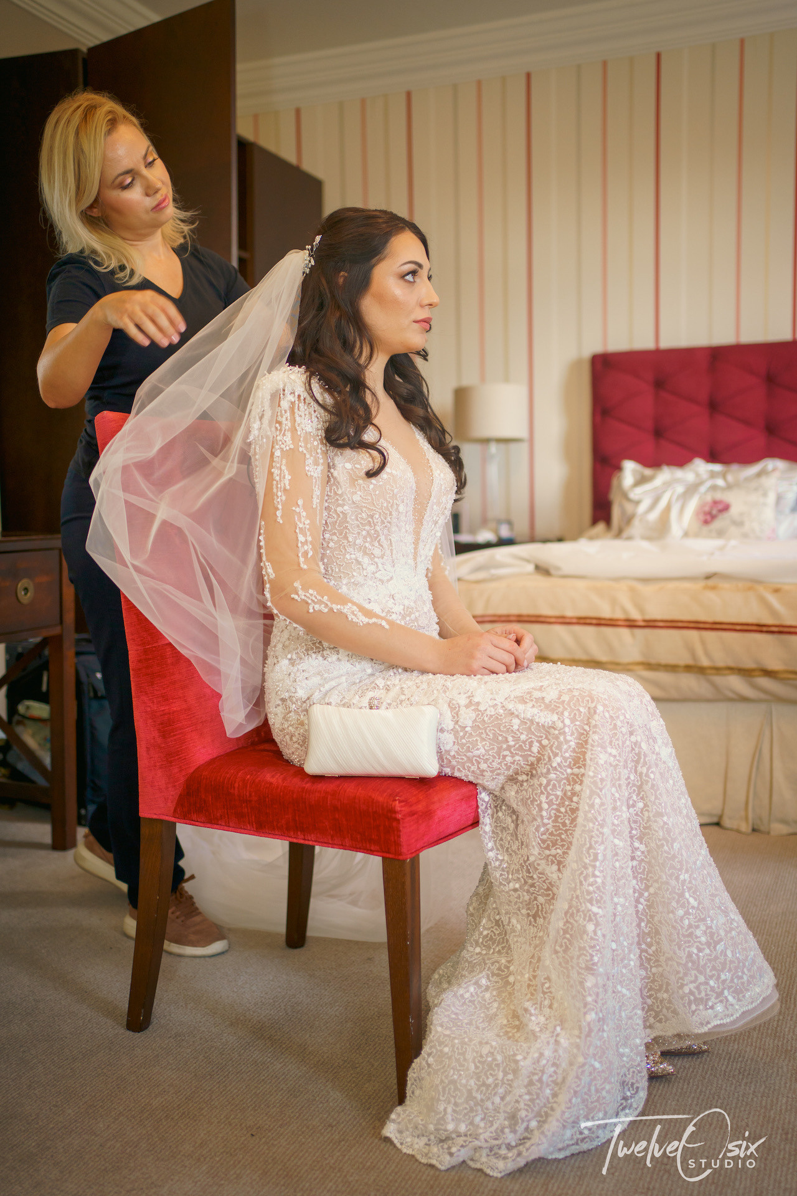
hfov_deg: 37.9
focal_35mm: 35
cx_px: 398
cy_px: 598
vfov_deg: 54.4
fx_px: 1162
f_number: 1.8
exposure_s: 1/250
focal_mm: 35
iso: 500
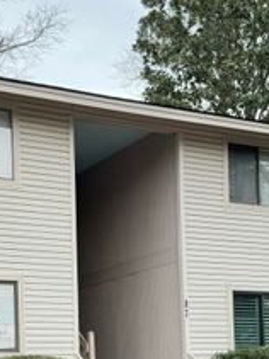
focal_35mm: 76
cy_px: 346
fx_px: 788
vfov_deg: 24.7
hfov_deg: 19.3
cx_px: 75
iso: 80
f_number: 1.78
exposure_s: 1/183
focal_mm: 6.76
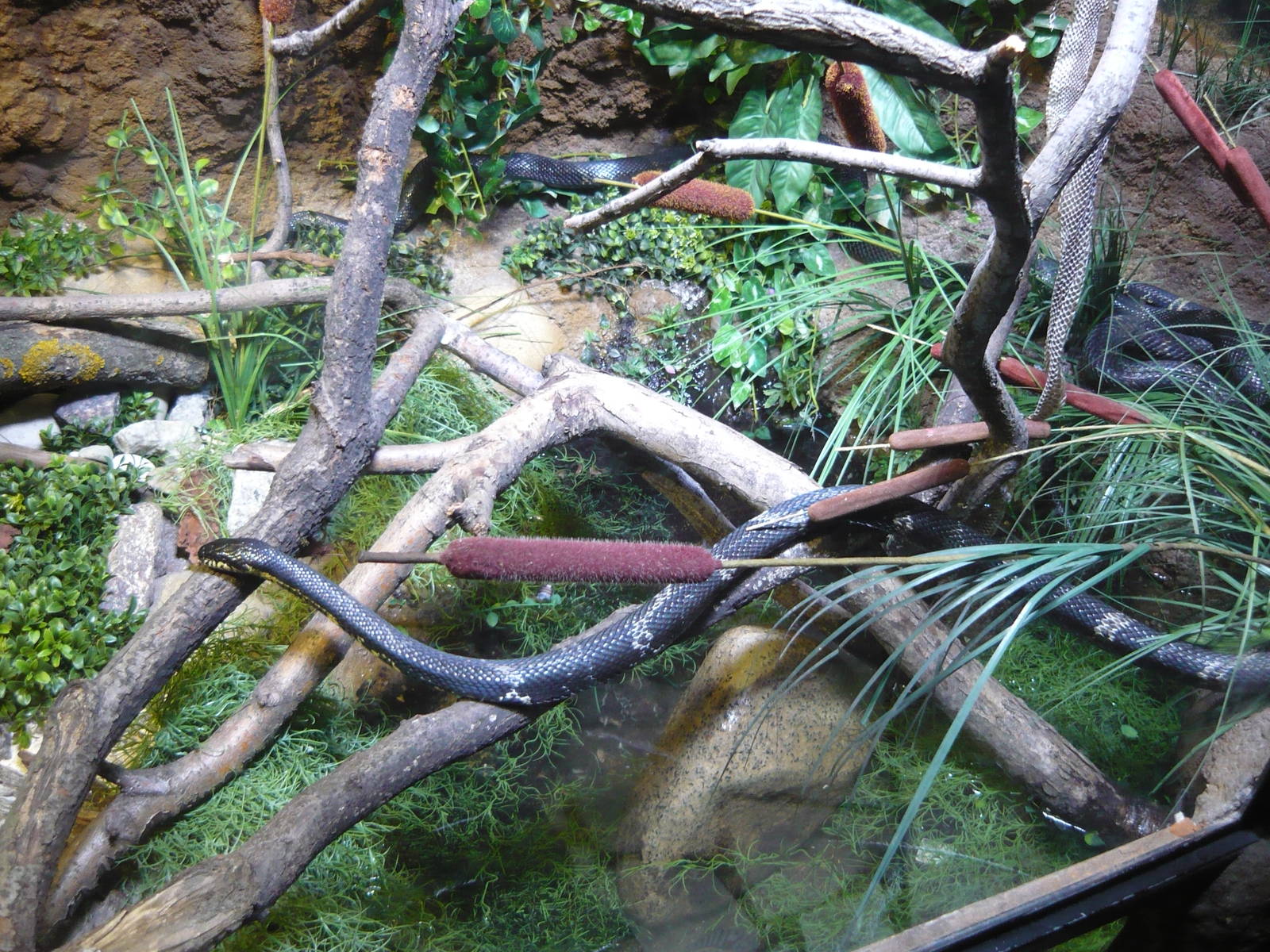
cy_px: 476
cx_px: 635
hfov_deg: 55.4
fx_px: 1211
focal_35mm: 33
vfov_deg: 42.9
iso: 320
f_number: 2.8
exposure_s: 1/30
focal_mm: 5.5
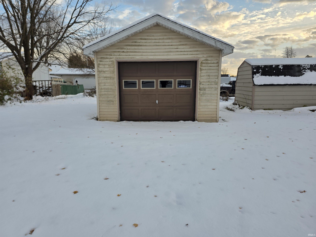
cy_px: 118
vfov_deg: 58.9
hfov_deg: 73.9
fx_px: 210
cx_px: 158
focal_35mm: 23
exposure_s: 1/1339
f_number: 1.7
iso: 80
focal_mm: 6.3
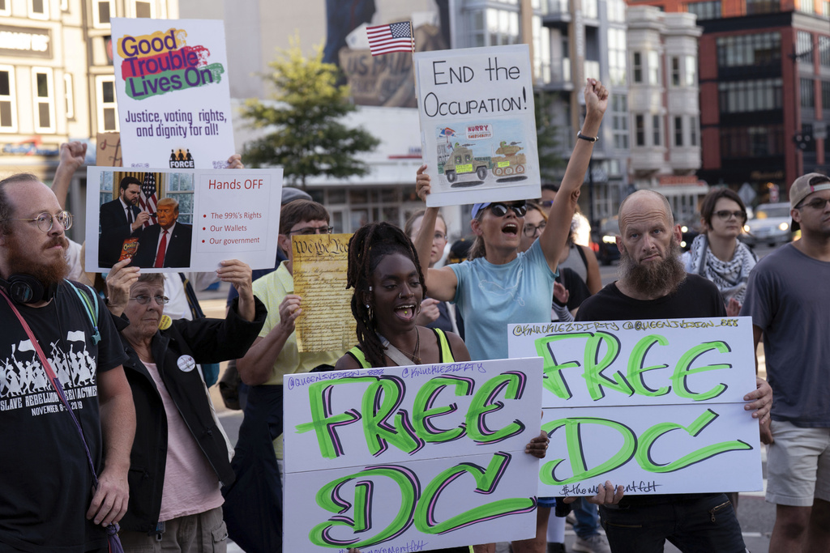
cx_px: 415
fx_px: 1614
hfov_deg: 28.8
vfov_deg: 19.5
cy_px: 276
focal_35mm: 70
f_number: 5
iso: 200
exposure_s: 1/250
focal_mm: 70
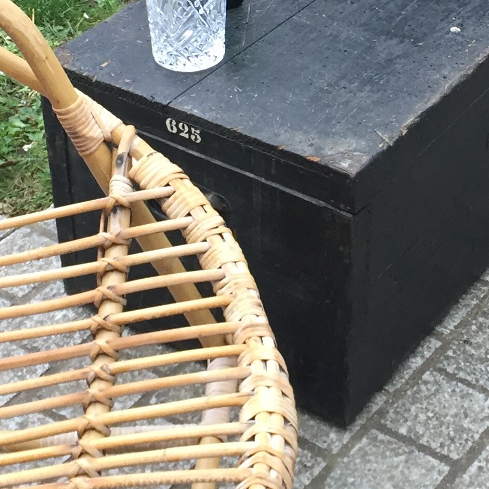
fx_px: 1422
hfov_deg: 19.3
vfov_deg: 19.3
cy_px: 97
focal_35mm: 89
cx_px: 398
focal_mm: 4.15
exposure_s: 1/33
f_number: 2.2
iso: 40
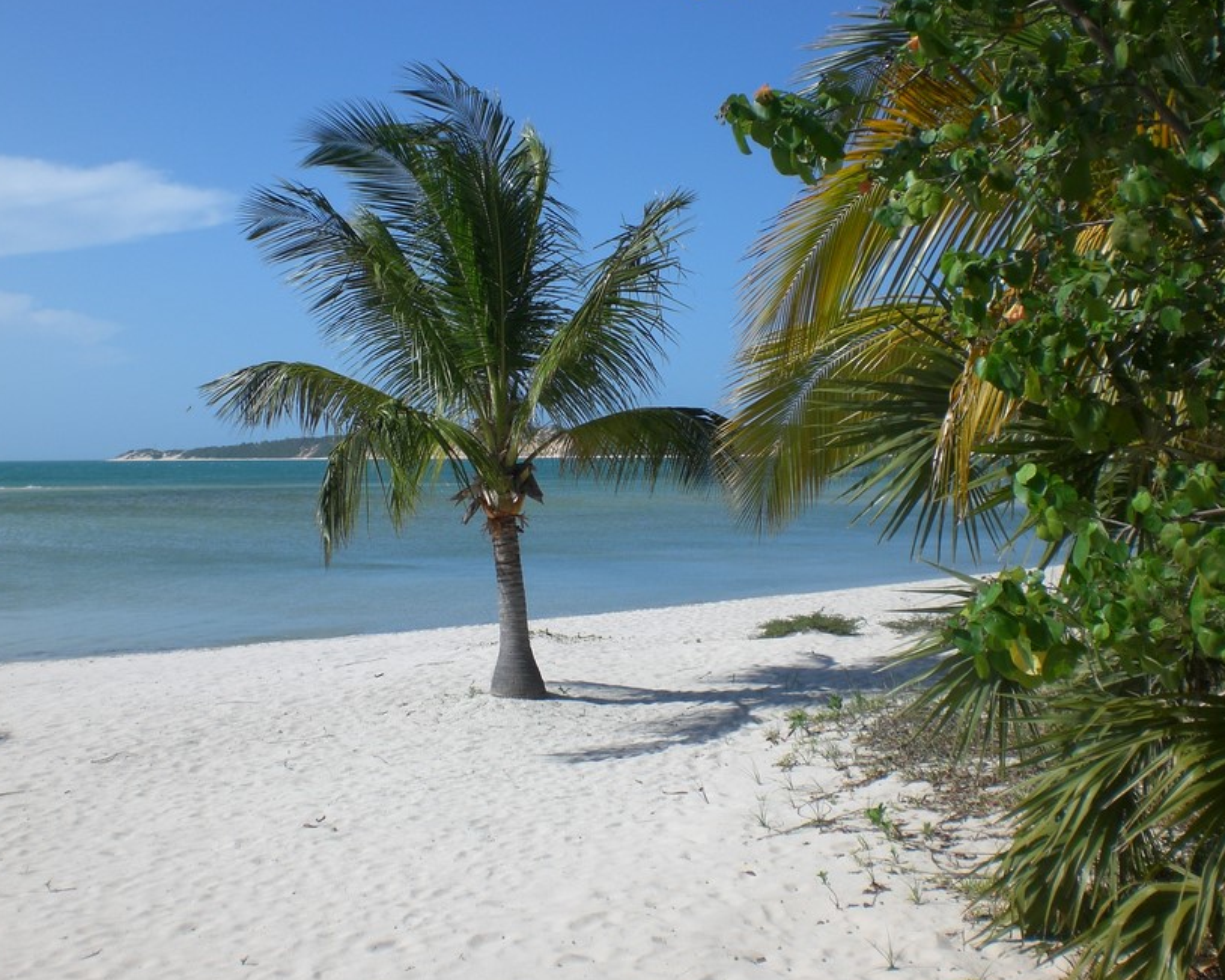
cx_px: 579
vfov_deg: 35.7
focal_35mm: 42
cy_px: 481
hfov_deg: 43.8
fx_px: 1523
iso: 50
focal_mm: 6.3
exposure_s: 1/800
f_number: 4.4
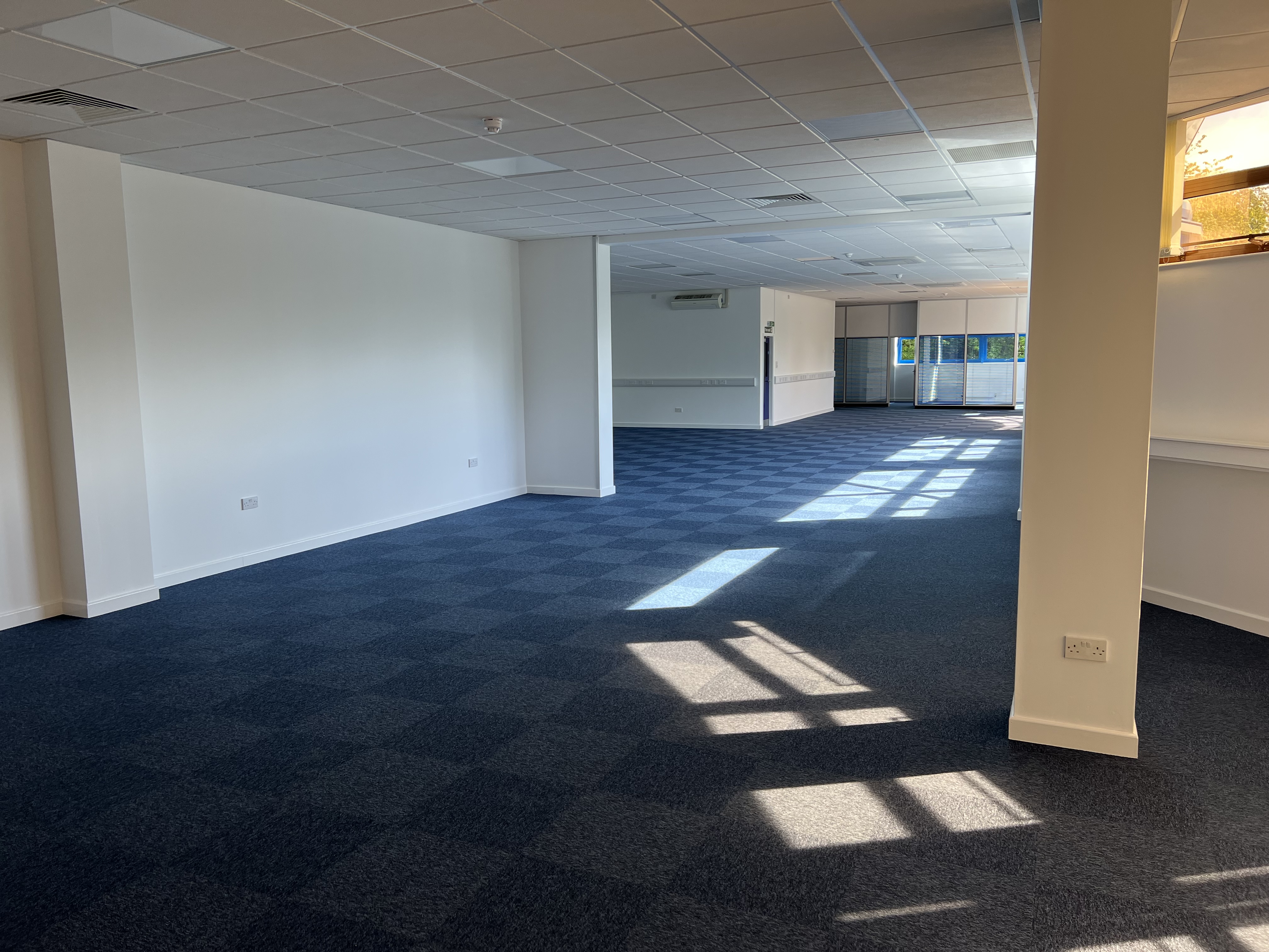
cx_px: 634
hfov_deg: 67.3
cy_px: 476
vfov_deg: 53.1
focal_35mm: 26
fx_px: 953
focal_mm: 5.7
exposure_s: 1/100
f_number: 1.5
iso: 50
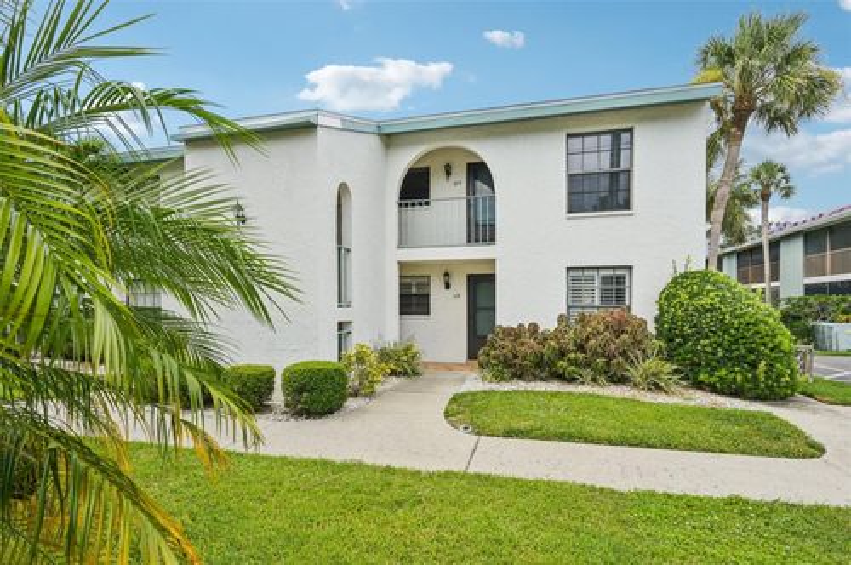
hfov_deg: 90.1
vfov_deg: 67.2
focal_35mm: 18
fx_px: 425
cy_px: 282
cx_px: 426
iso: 400
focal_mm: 18
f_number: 8
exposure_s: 1/640
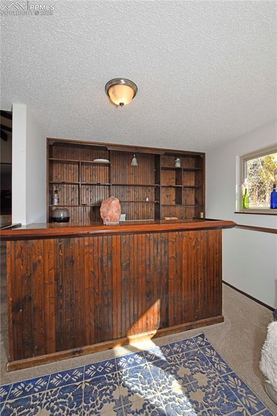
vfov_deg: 100.4
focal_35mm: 15
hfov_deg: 77.3
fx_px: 173
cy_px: 208
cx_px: 138
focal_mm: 15
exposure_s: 1/160
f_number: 14
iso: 1250
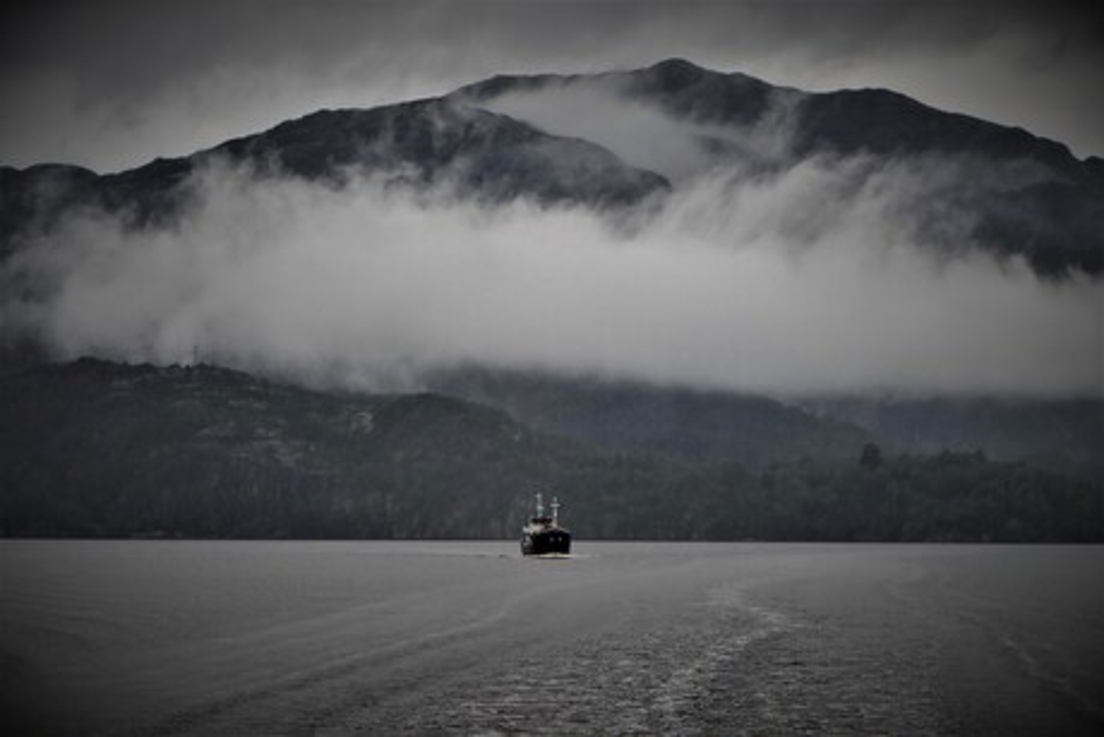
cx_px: 552
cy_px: 368
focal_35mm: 167
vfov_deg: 8.2
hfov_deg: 12.3
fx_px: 5123
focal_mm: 61.6
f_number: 5
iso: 125
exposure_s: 1/160
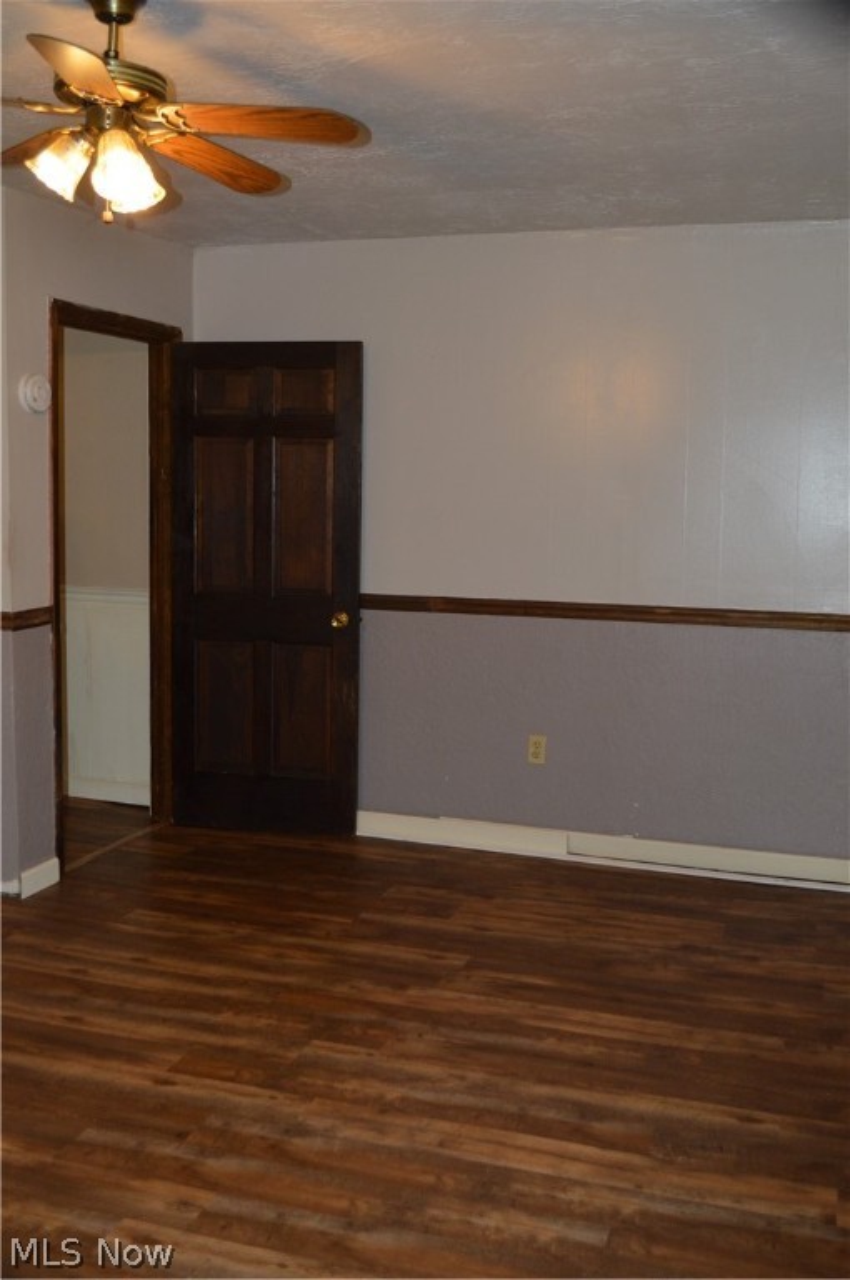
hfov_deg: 36.8
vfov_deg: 53.2
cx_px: 425
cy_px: 640
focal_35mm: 36
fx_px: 1278
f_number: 4
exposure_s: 1/60
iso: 560
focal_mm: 24
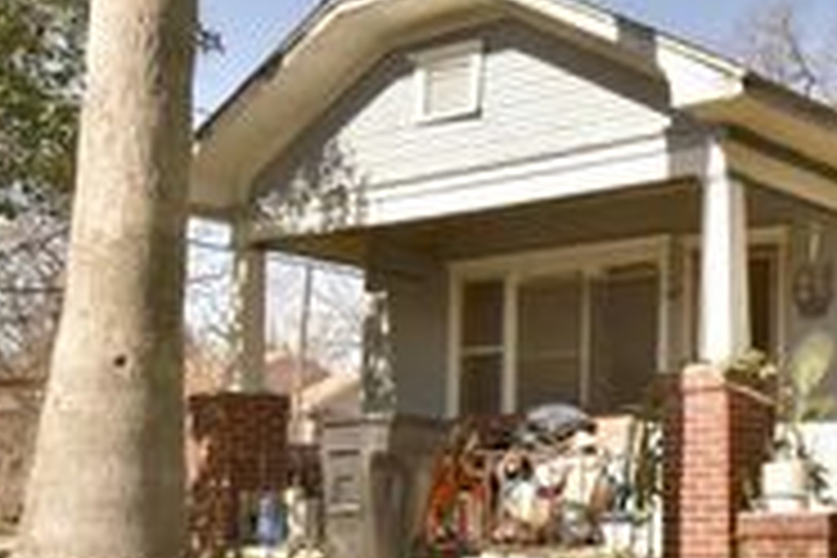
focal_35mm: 52
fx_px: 1217
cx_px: 837
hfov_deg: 34.5
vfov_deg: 25.7
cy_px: 371
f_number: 9
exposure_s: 1/2000
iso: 2500
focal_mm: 13
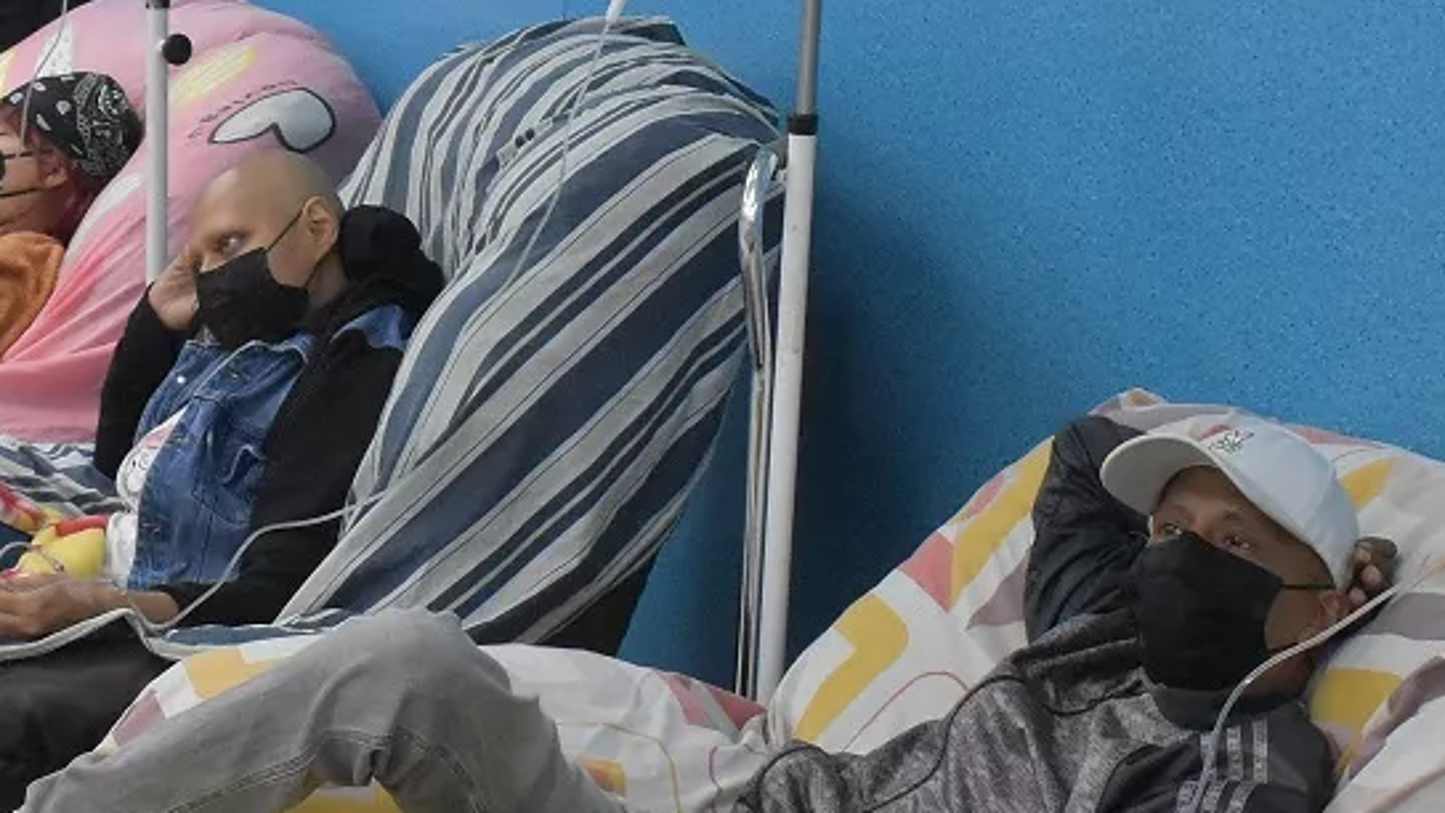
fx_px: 4035
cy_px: 218
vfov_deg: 11.5
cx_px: 623
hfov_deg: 20.3
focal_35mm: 105
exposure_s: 1/320
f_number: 9
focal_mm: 27
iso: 4000
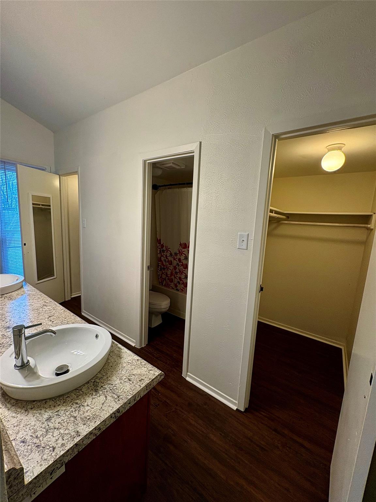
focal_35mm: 14
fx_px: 203
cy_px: 251
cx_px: 188
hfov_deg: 85.7
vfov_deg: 102.1
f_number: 2.2
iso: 125
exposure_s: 1/60
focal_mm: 2.22
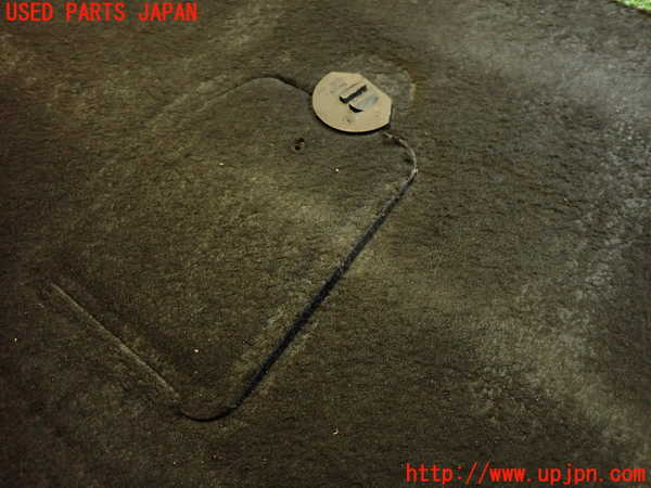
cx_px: 326
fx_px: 470
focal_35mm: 25
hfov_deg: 69.4
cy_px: 244
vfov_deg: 54.9
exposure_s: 1/30
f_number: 2
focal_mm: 4.5
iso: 800
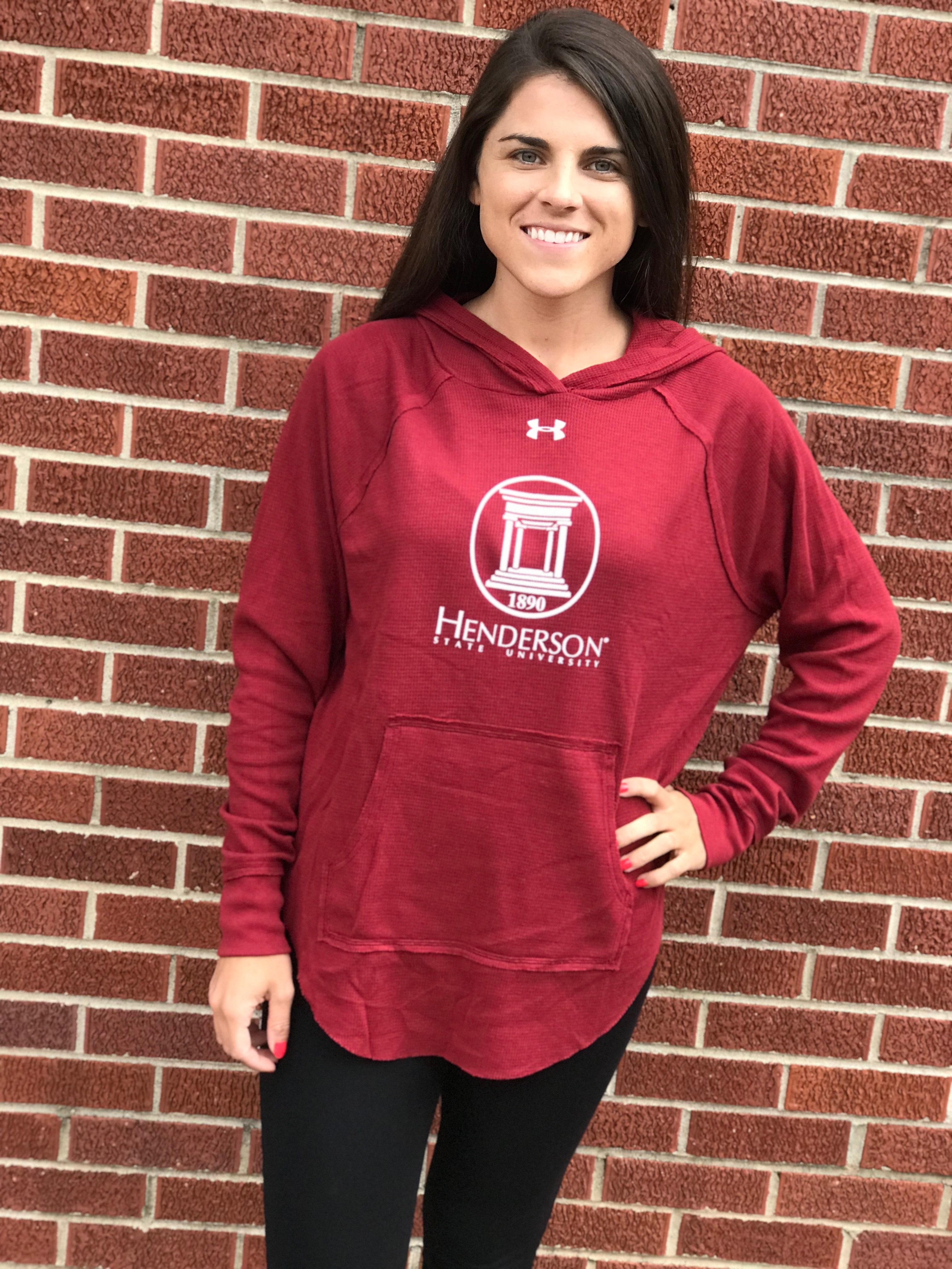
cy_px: 634
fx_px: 2090
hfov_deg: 25.7
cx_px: 476
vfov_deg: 33.8
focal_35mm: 57
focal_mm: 6.6
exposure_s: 1/60
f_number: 2.8
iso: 64
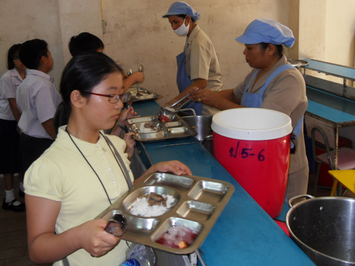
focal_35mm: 38
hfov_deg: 48.9
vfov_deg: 37.3
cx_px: 165
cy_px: 86
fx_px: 390
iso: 200
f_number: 2.8
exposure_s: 1/45
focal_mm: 6
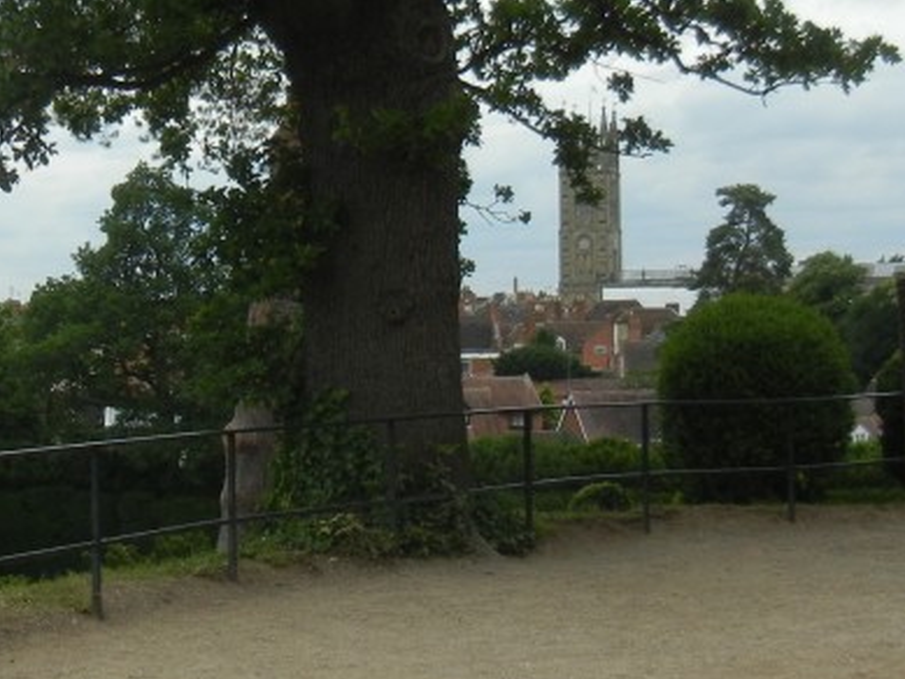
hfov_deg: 24.3
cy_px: 295
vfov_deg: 18.7
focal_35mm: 79
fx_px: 2066
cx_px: 163
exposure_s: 1/306
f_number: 7
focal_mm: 5.4
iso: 160
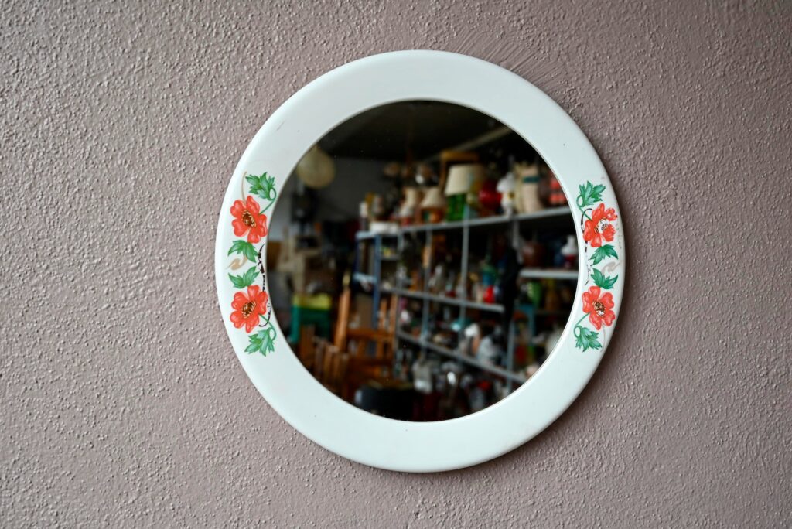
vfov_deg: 33.4
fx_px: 880
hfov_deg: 48.4
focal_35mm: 40
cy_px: 264
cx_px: 396
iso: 800
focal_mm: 40
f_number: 4
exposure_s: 1/40
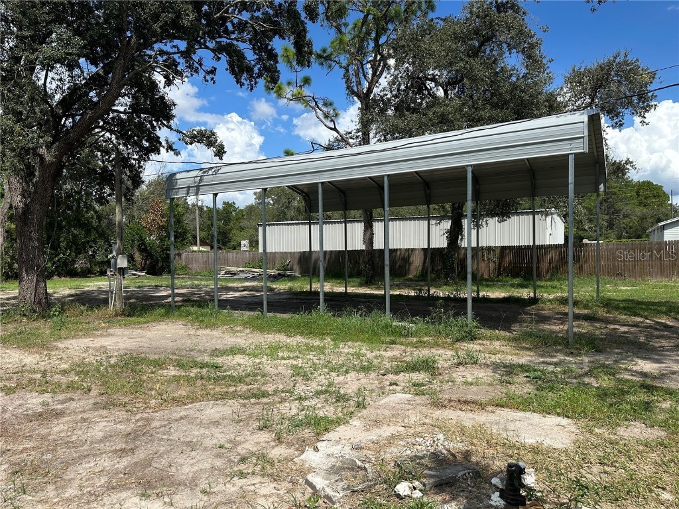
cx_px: 340
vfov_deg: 56.8
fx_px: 471
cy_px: 254
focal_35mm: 24
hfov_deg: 71.6
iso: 80
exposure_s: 1/5525
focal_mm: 6.86
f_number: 1.78
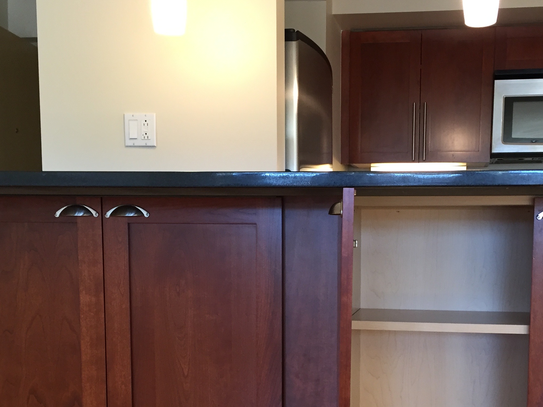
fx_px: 737
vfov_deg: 30.2
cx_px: 343
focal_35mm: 47
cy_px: 319
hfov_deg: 40.1
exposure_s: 1/30
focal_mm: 4.15
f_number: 2.2
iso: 50
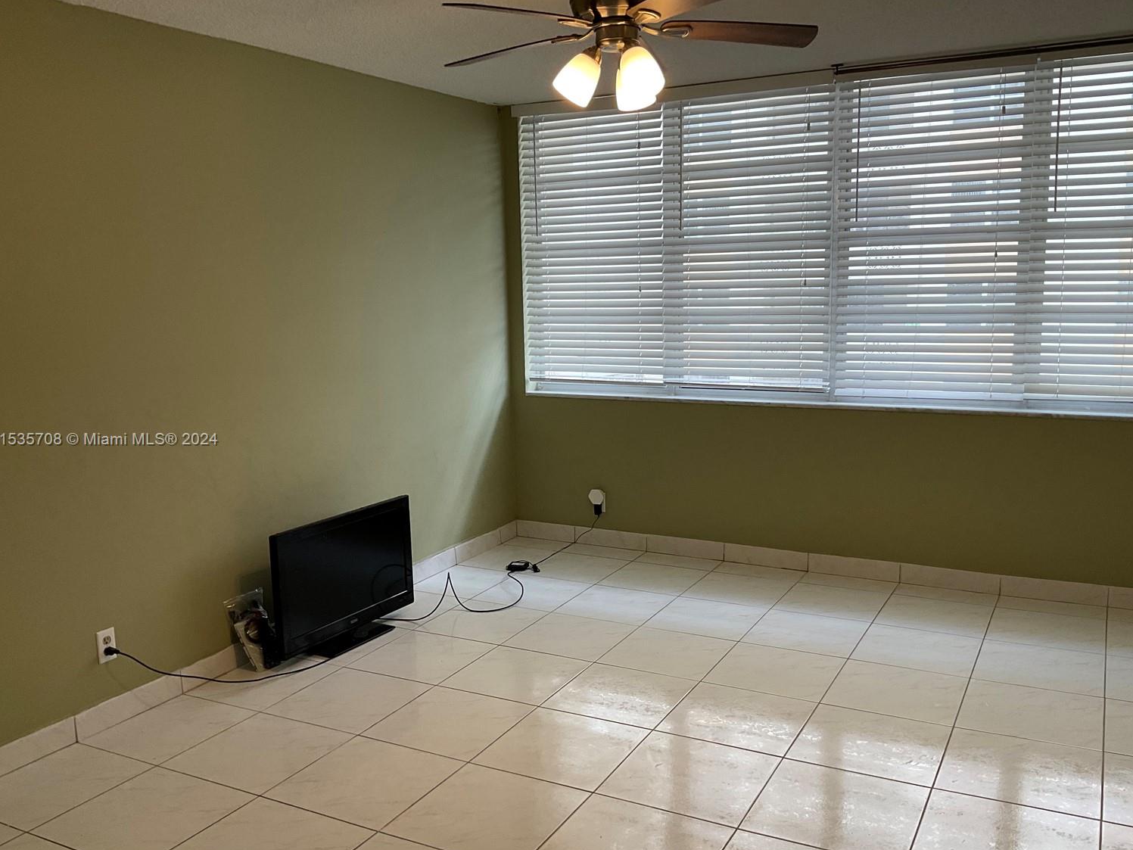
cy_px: 441
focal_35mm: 31
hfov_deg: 58.3
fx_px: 1015
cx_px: 581
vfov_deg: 45.4
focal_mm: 3
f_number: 1.8
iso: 50
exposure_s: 1/120
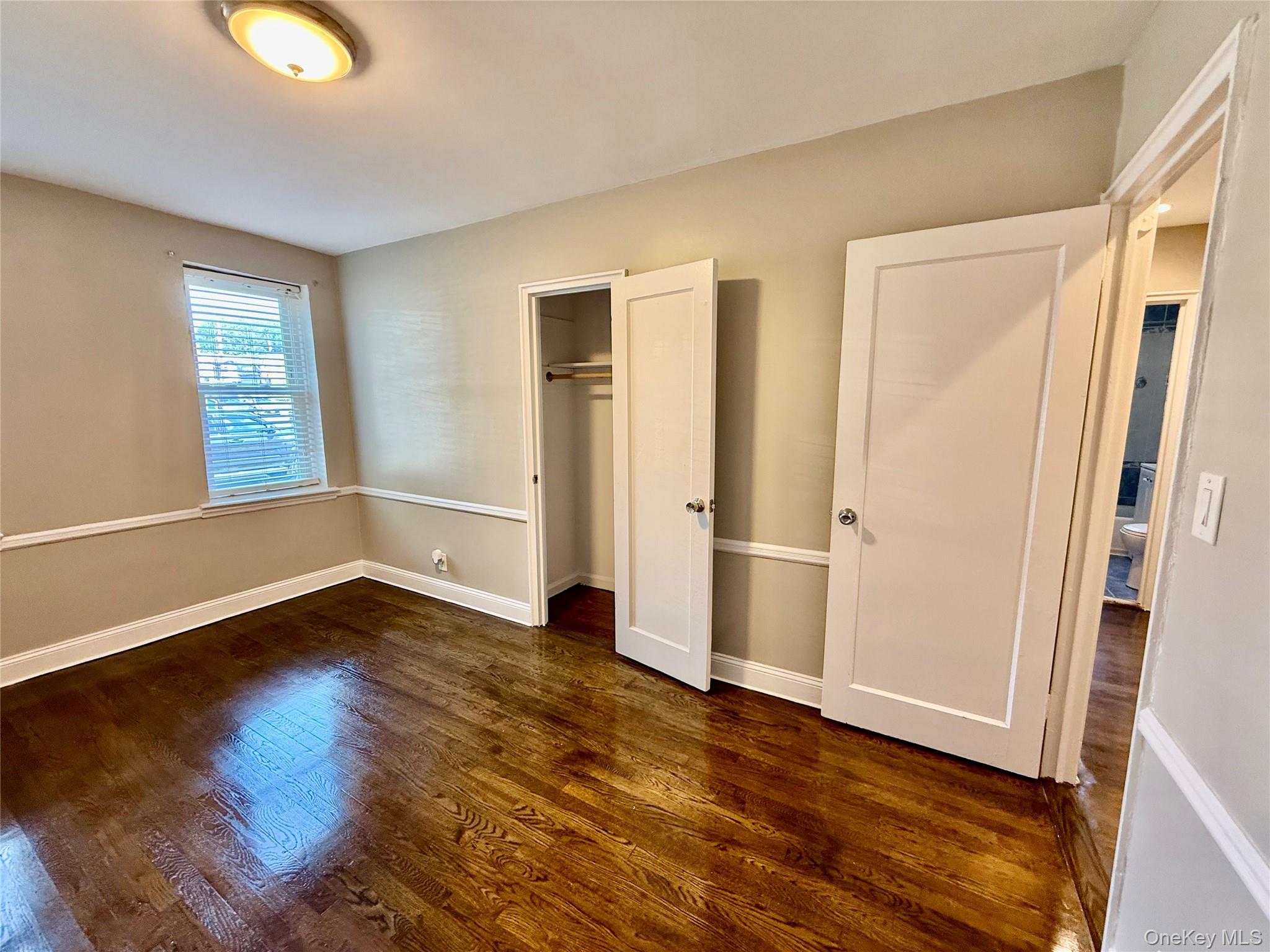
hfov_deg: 102.1
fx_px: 514
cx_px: 635
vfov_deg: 85.7
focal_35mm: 14
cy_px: 476
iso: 200
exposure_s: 1/60
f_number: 2.2
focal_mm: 2.22
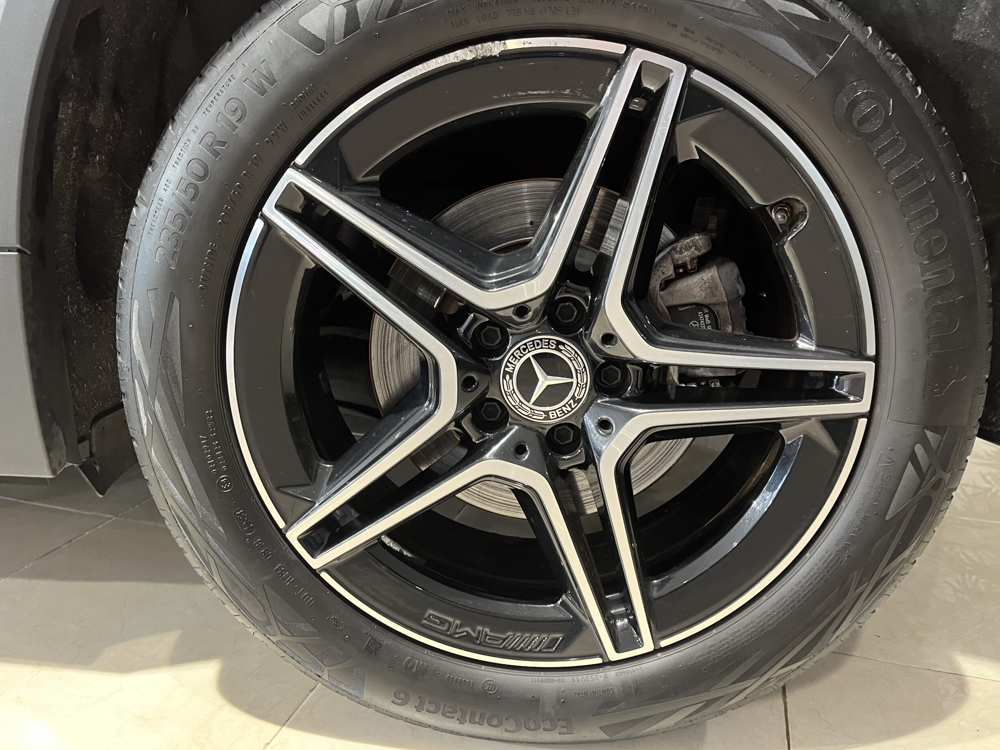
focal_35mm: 27
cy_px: 373
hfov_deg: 65.3
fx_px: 780
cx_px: 497
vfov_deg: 51.4
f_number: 1.6
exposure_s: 1/50
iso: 320
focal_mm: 5.1
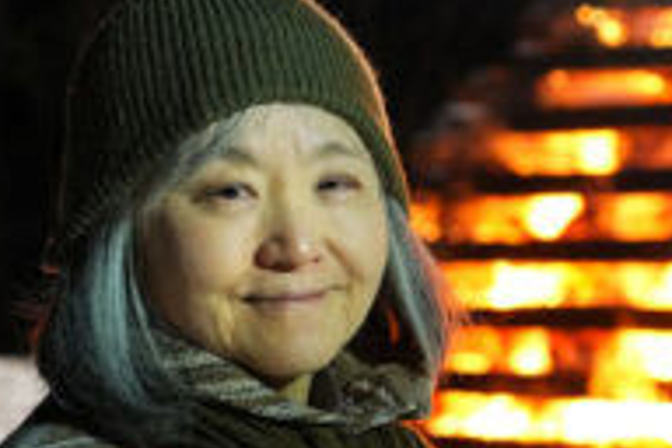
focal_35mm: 153
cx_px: 780
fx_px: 2856
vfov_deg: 9.0
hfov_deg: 13.1
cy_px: 154
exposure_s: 1/50
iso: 1000
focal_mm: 49
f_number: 3.5
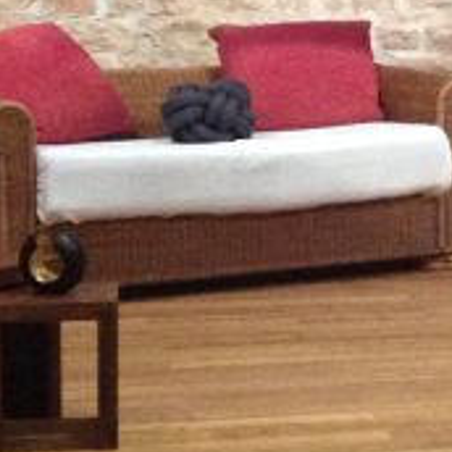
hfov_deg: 8.9
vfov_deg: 9.2
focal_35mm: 191
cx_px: 678
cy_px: 173
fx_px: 2822
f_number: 2.4
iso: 400
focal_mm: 4.28
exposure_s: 1/20
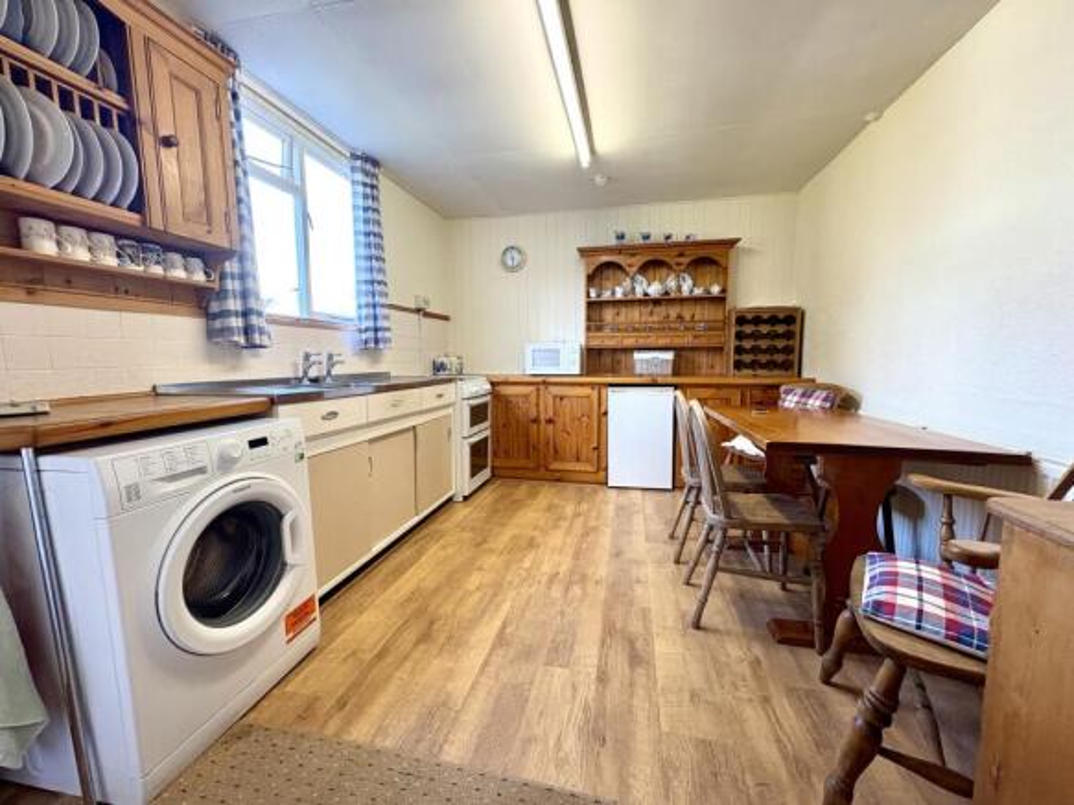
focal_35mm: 14
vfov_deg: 85.7
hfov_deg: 102.1
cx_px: 537
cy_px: 402
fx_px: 434
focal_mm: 2.22
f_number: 2.2
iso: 160
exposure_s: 1/100
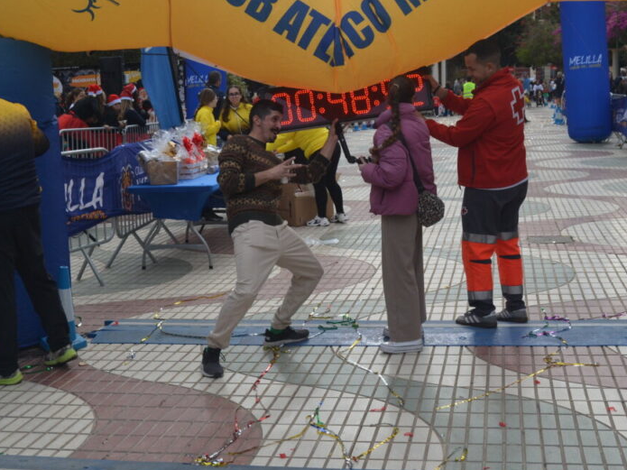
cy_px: 177
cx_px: 338
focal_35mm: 51
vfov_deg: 28.5
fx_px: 924
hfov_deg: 37.5
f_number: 5
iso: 400
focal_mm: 24
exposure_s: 1/1250
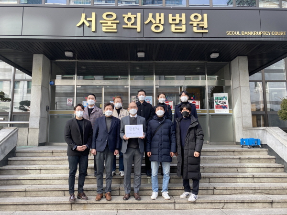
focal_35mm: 26
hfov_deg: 67.3
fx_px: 216
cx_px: 144
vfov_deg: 53.1
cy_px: 108
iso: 32
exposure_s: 1/398
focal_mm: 4.25
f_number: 1.8
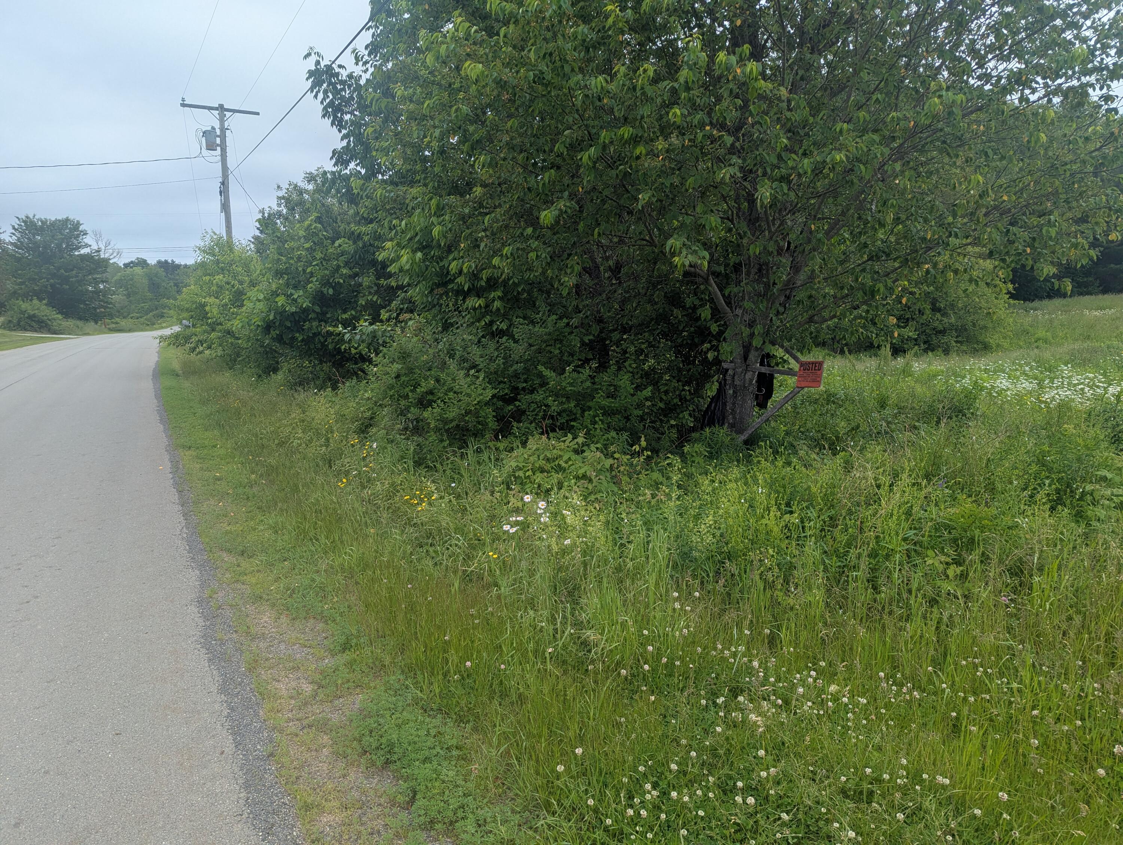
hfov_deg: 71.5
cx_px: 562
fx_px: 780
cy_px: 422
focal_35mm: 24
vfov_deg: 56.9
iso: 45
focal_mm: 6.81
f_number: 1.85
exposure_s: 1/1887
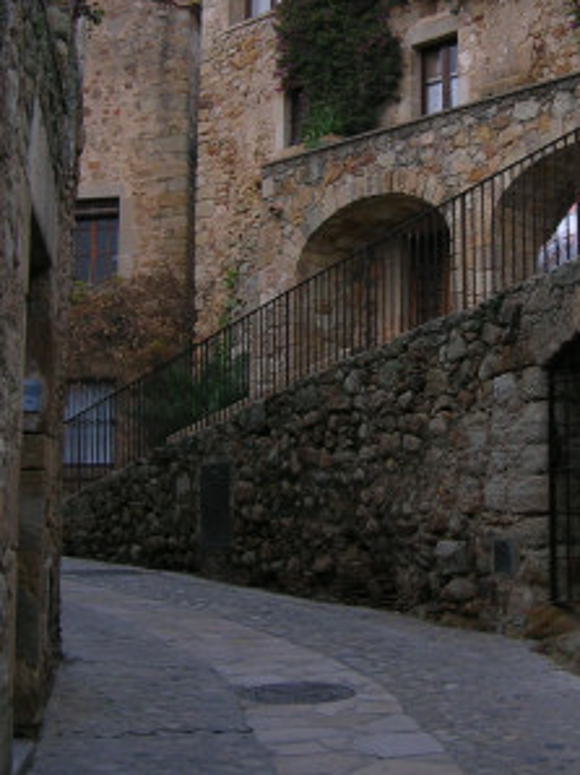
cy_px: 238
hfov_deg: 20.0
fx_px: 1633
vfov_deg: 26.5
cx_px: 437
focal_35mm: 73
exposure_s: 1/114
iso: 50
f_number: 2.9
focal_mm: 5.7
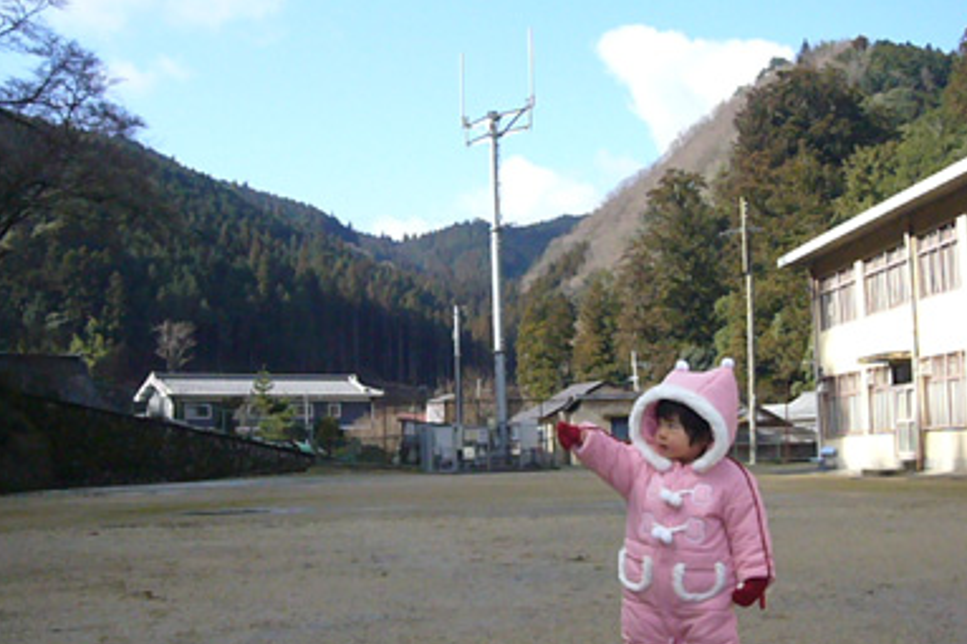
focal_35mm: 52
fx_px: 1396
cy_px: 362
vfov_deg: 25.9
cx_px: 481
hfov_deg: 38.2
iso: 800
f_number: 7.1
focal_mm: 8.1
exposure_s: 1/800
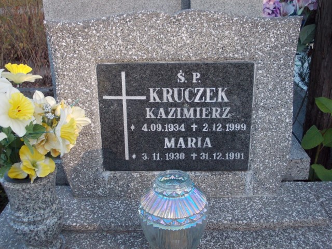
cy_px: 124
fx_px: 412
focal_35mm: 43
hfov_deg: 43.9
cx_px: 166
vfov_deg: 33.6
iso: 200
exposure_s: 1/250
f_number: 3.3
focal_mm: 6.1
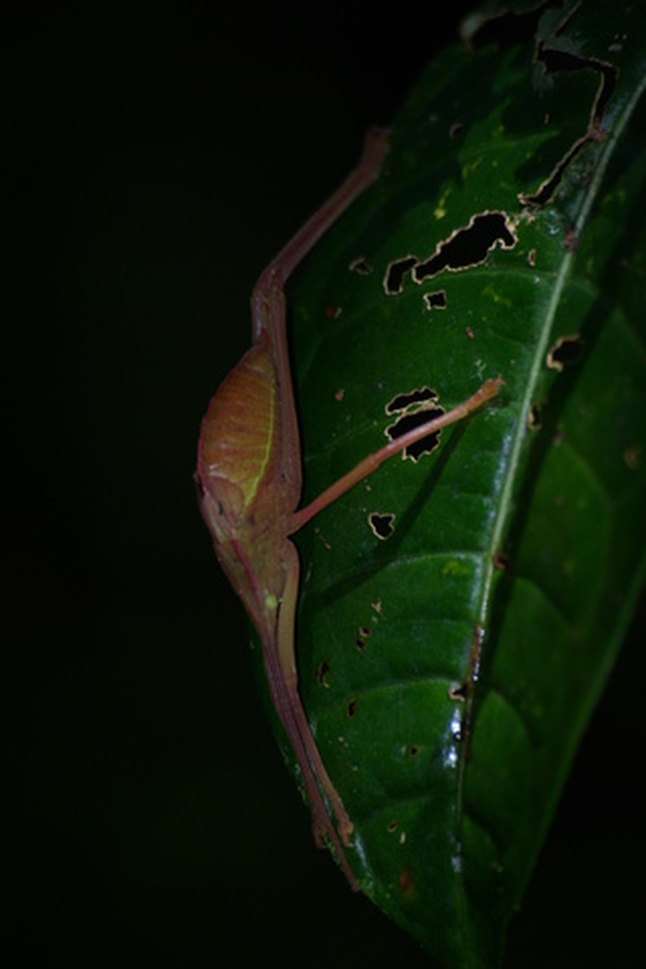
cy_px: 484
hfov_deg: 3.1
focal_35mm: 450
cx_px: 323
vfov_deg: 4.6
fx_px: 12112
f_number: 8
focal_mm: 300
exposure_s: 1/180
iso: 100
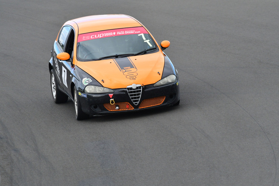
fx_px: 4768
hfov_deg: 3.4
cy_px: 93
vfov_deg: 2.2
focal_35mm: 615
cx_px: 140
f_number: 9
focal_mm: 410
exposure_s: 1/640
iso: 1000
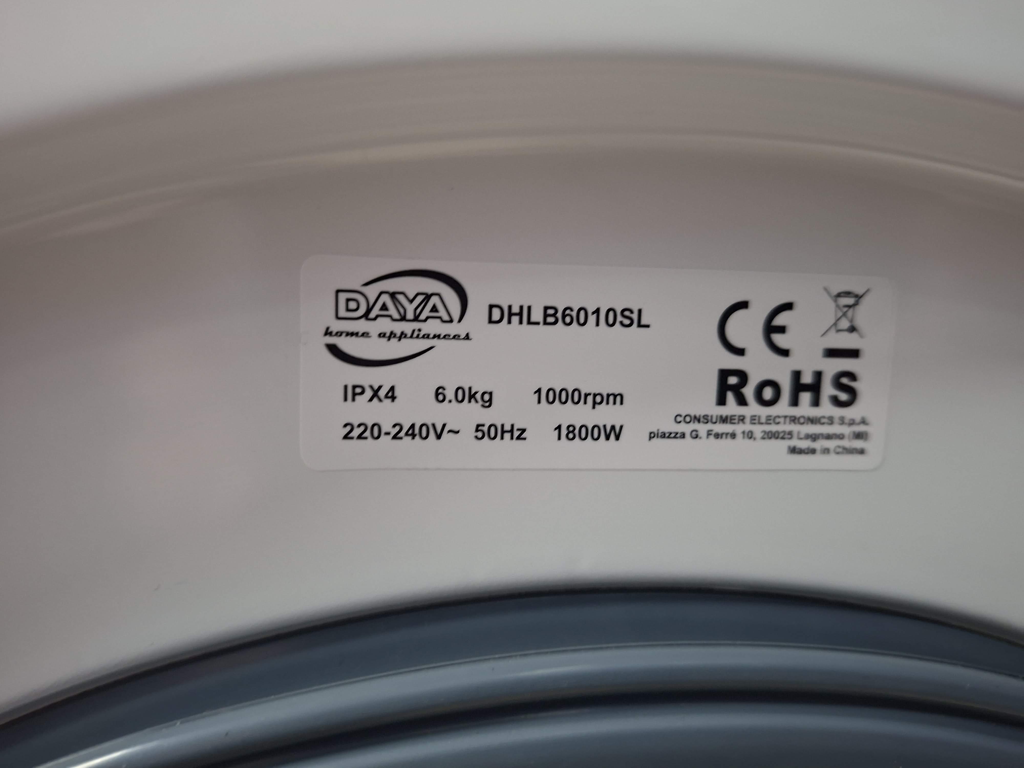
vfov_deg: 58.9
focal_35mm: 23
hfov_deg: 73.9
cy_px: 384
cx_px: 512
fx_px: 680
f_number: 1.8
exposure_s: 1/25
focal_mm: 5.54
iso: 500
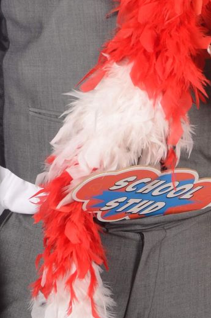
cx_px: 235
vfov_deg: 12.7
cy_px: 88
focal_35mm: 162
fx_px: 1429
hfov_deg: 8.4
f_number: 5.6
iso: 200
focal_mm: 31
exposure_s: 1/125
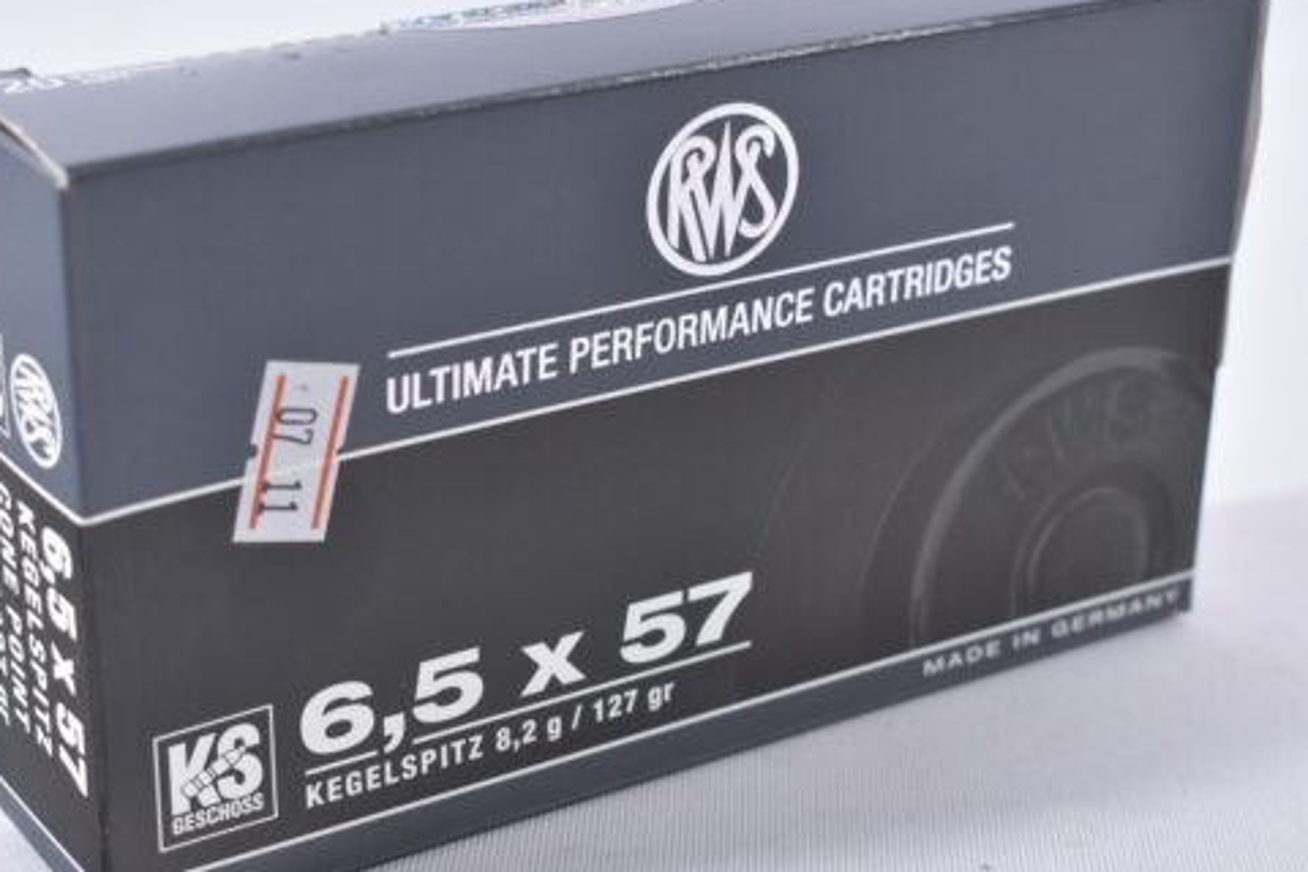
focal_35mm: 75
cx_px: 605
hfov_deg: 27.0
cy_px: 441
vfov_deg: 18.2
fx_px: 2725
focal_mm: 40
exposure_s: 1/50
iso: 640
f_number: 5
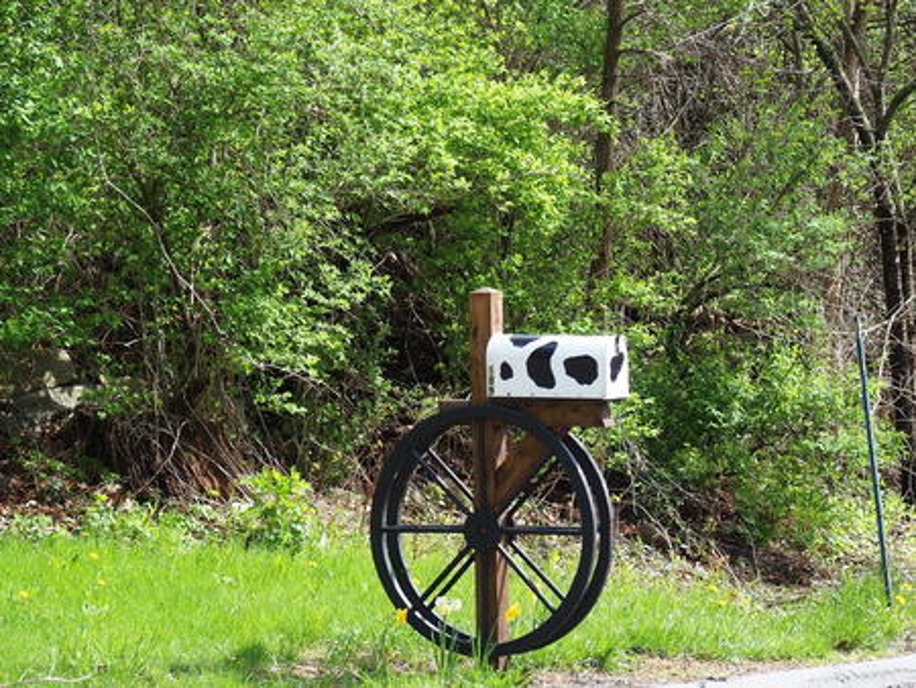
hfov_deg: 12.0
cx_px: 458
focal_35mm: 165
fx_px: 4369
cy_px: 344
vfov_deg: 9.0
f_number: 3.5
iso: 100
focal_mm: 35
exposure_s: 1/500
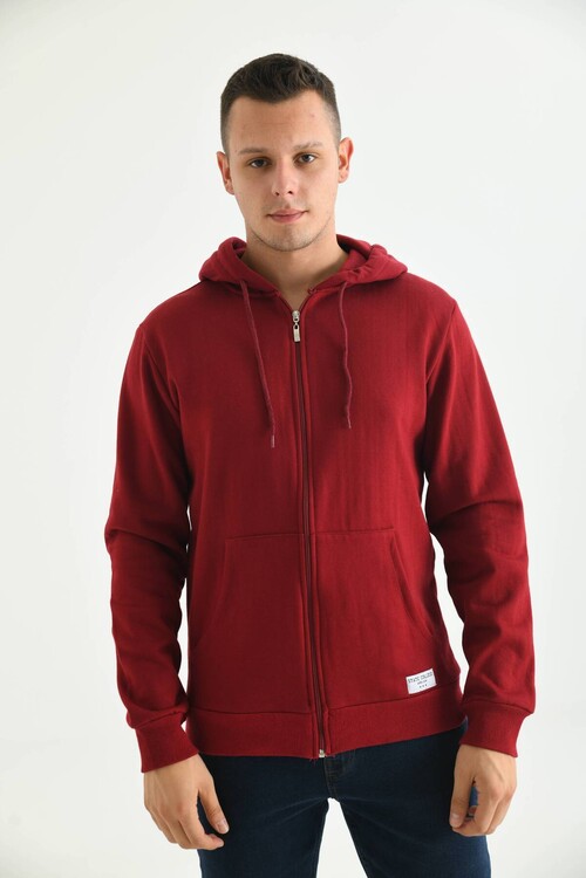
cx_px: 293
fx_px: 1343
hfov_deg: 24.6
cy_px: 439
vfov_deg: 36.2
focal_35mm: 55
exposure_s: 1/125
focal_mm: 55
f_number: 5.6
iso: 160
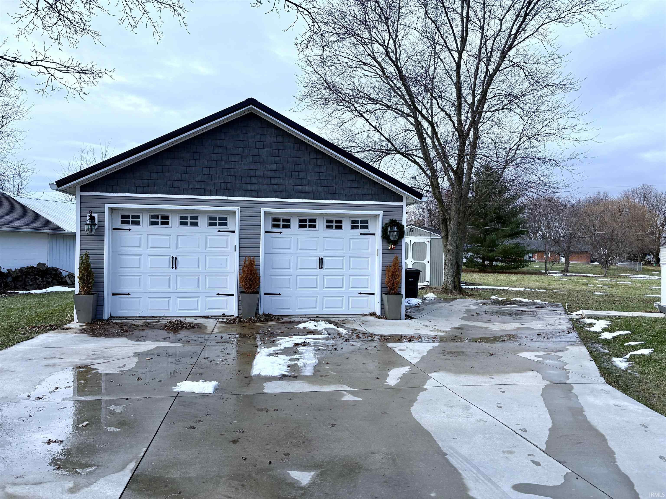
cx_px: 333
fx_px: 500
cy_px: 250
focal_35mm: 26
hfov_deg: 67.3
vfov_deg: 53.1
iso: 50
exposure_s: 1/1337
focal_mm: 5.96
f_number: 1.6
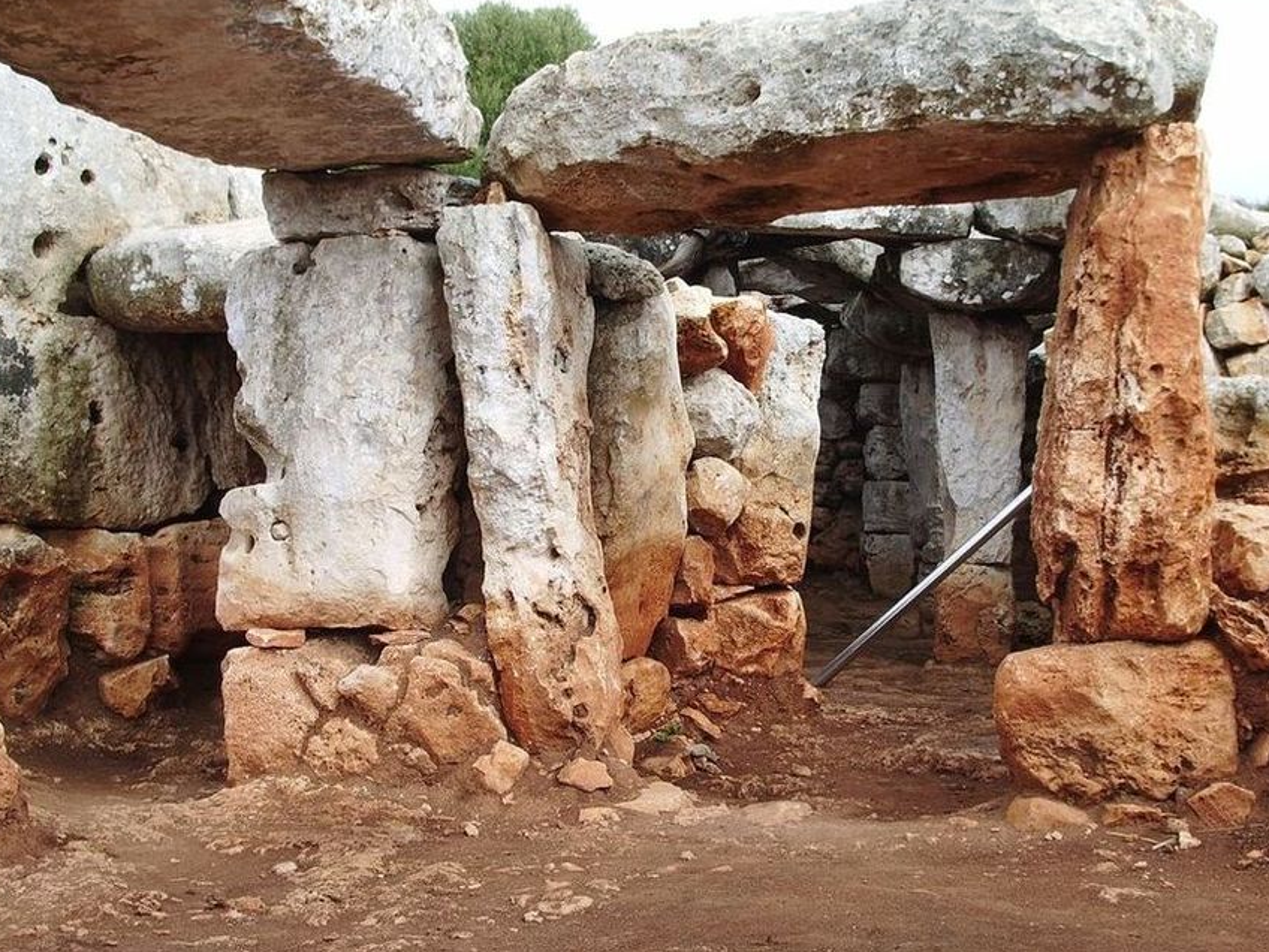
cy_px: 473
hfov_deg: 37.5
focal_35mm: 51
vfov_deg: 28.6
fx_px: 1870
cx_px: 632
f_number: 5
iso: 50
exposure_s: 1/125
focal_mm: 8.2
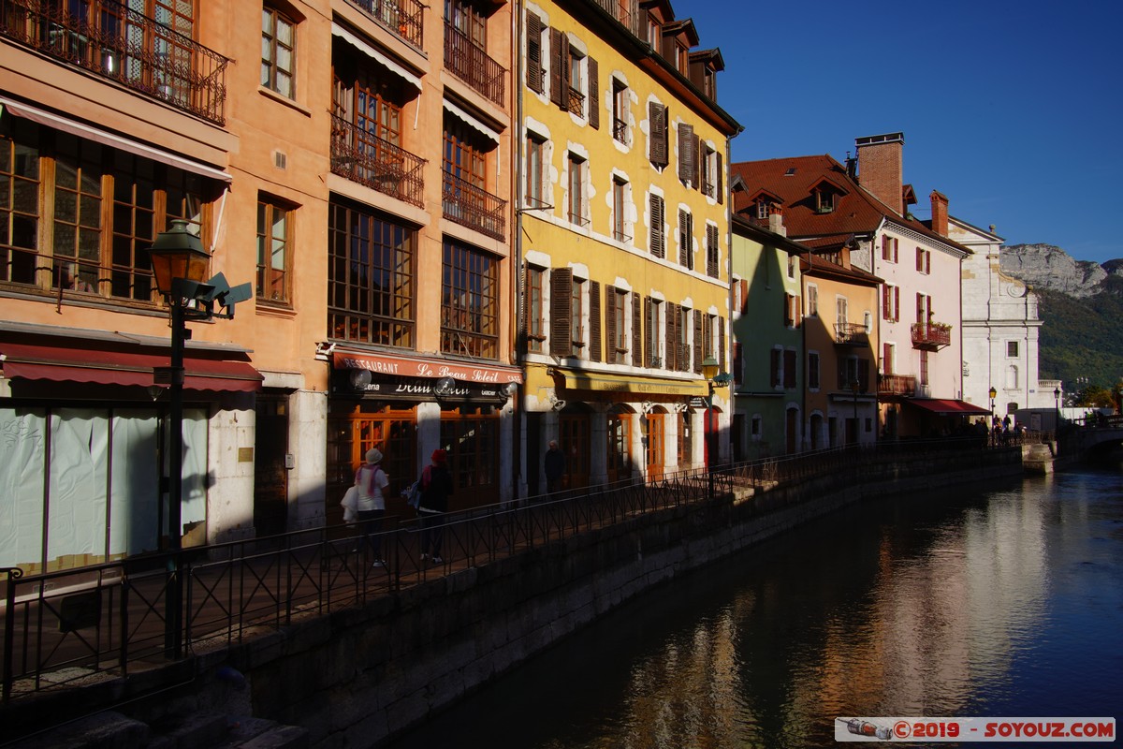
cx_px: 562
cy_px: 374
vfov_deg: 45.0
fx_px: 905
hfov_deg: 63.7
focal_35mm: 29
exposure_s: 1/20
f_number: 22
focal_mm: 29
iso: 50
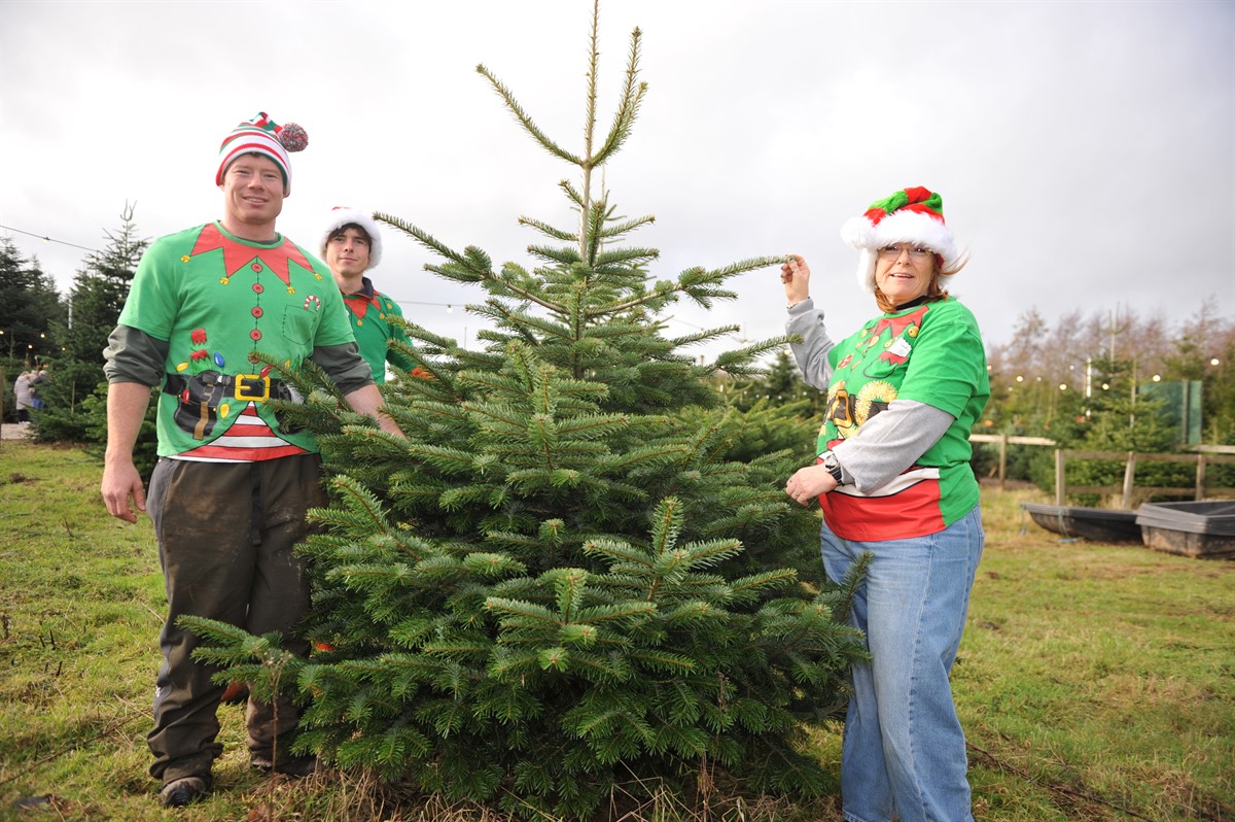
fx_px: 823
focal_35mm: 24
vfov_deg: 53.1
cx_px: 618
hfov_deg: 73.8
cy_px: 411
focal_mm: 24
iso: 200
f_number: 3.2
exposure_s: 1/640
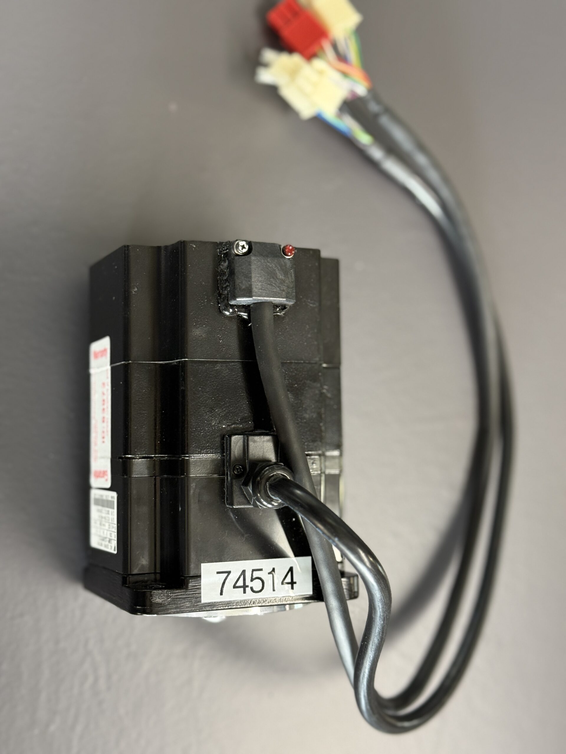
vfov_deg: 39.7
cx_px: 283
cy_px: 377
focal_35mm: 48
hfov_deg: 30.3
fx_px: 1046
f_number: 1.78
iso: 200
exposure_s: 1/33
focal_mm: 6.76
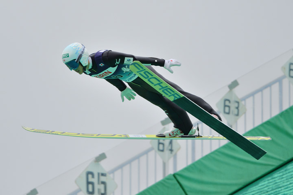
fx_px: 6104
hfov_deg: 2.7
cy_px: 98
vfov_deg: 1.8
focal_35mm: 750
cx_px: 146
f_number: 4
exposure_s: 1/3200
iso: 100
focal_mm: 500
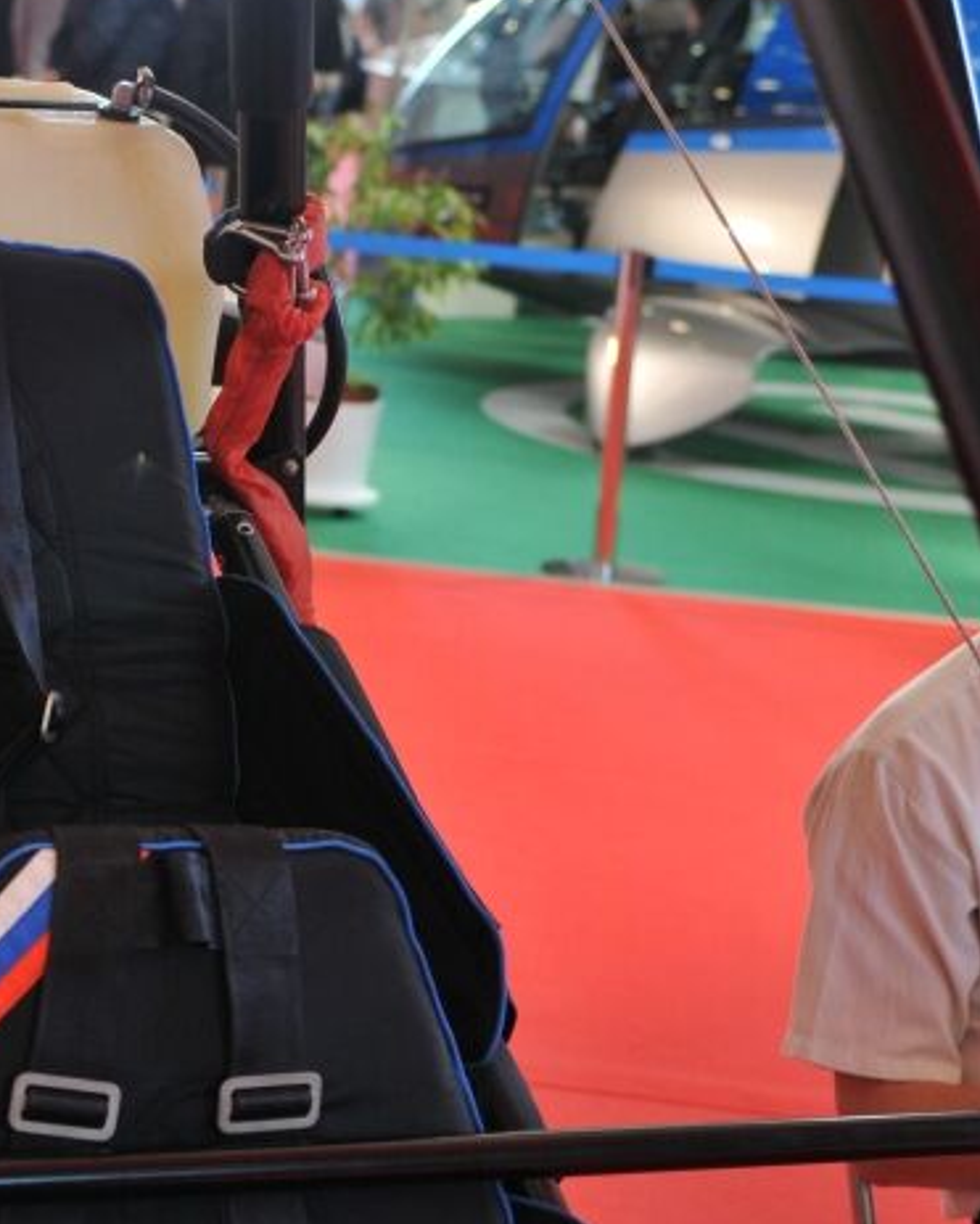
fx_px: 3151
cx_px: 106
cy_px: 1060
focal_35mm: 87
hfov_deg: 17.4
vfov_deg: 21.6
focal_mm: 28
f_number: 2.8
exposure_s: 1/160
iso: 400
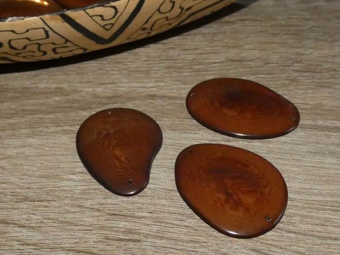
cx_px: 170
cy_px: 128
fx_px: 196
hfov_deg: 81.7
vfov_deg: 66.0
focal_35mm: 20
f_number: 2.8
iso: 800
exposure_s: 1/60
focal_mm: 3.6
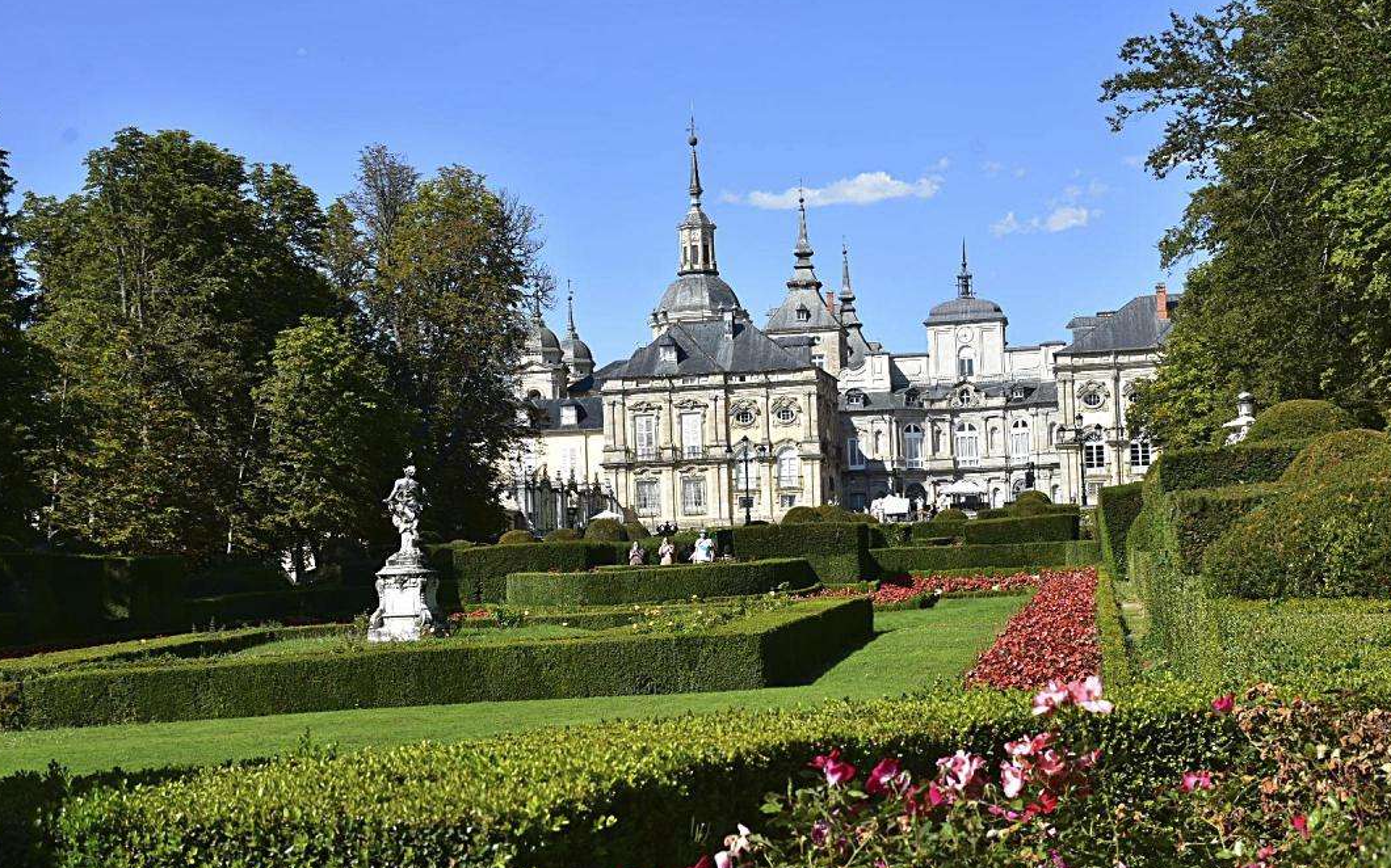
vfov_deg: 23.7
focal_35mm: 55
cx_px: 690
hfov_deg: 37.2
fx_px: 2066
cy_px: 455
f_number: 10
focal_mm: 35
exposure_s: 1/320
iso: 200
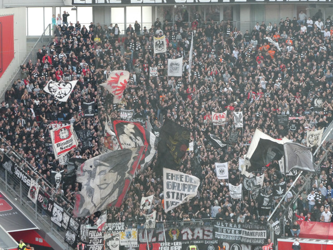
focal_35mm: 200
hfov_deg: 9.9
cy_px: 125
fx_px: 1924
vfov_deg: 7.4
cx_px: 166
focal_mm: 35.8
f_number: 5.6
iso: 400
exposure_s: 1/125
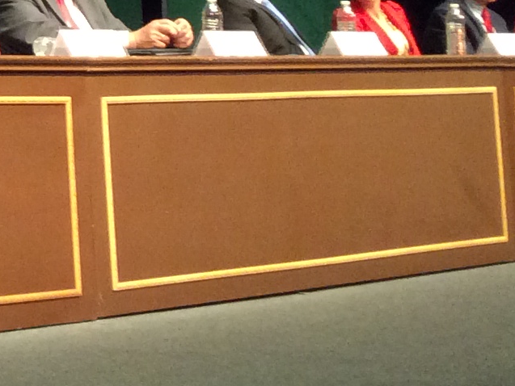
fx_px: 1994
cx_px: -357
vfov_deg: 10.8
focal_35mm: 134
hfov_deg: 13.5
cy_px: -150
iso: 160
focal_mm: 3.3
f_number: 2.4
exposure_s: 1/24
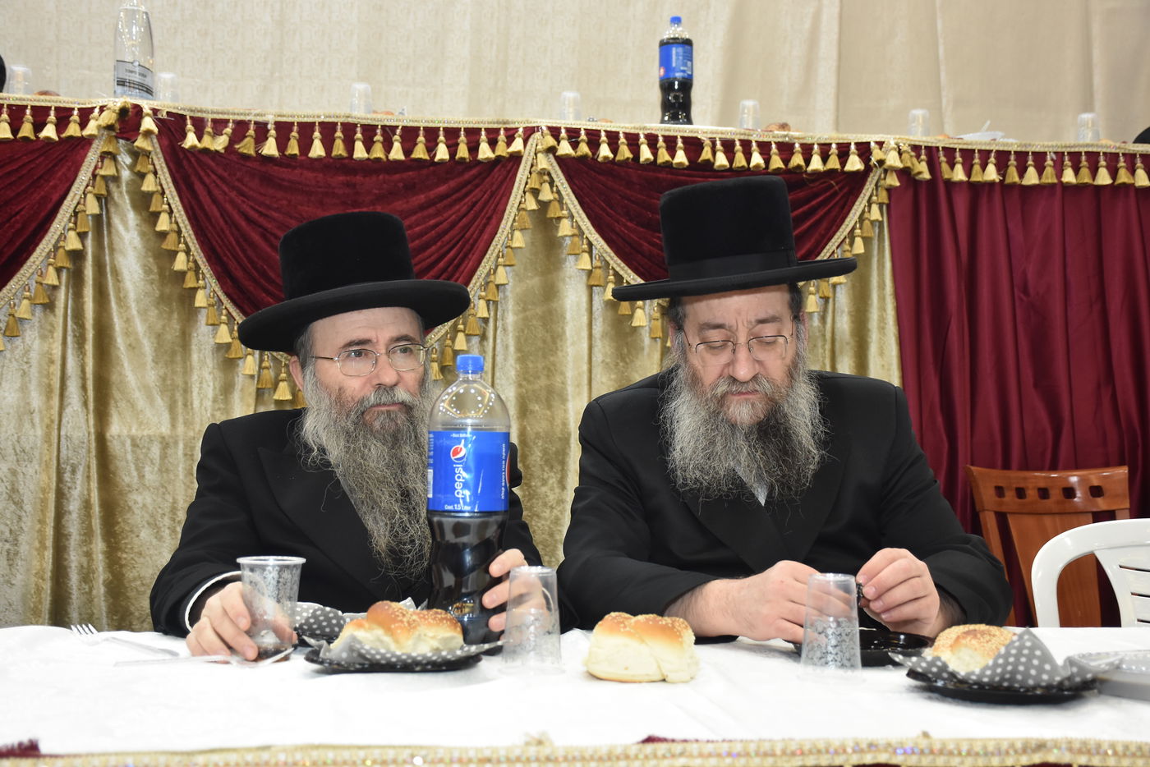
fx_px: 1534
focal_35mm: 48
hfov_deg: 41.1
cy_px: 384
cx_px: 575
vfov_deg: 28.1
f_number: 5.6
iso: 1000
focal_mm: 32
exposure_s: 1/100
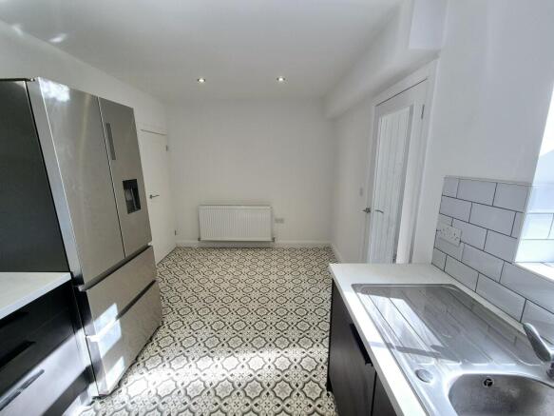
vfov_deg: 89.9
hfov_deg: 106.2
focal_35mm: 13
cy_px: 208
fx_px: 208
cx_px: 277
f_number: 2.2
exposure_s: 1/116
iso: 50
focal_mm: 2.2
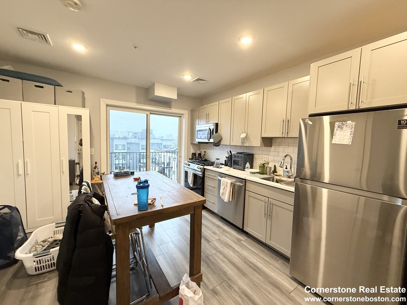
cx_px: 204
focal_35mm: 14
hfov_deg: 102.1
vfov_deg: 85.7
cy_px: 152
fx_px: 165
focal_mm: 2.22
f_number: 2.2
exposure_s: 1/120
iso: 250
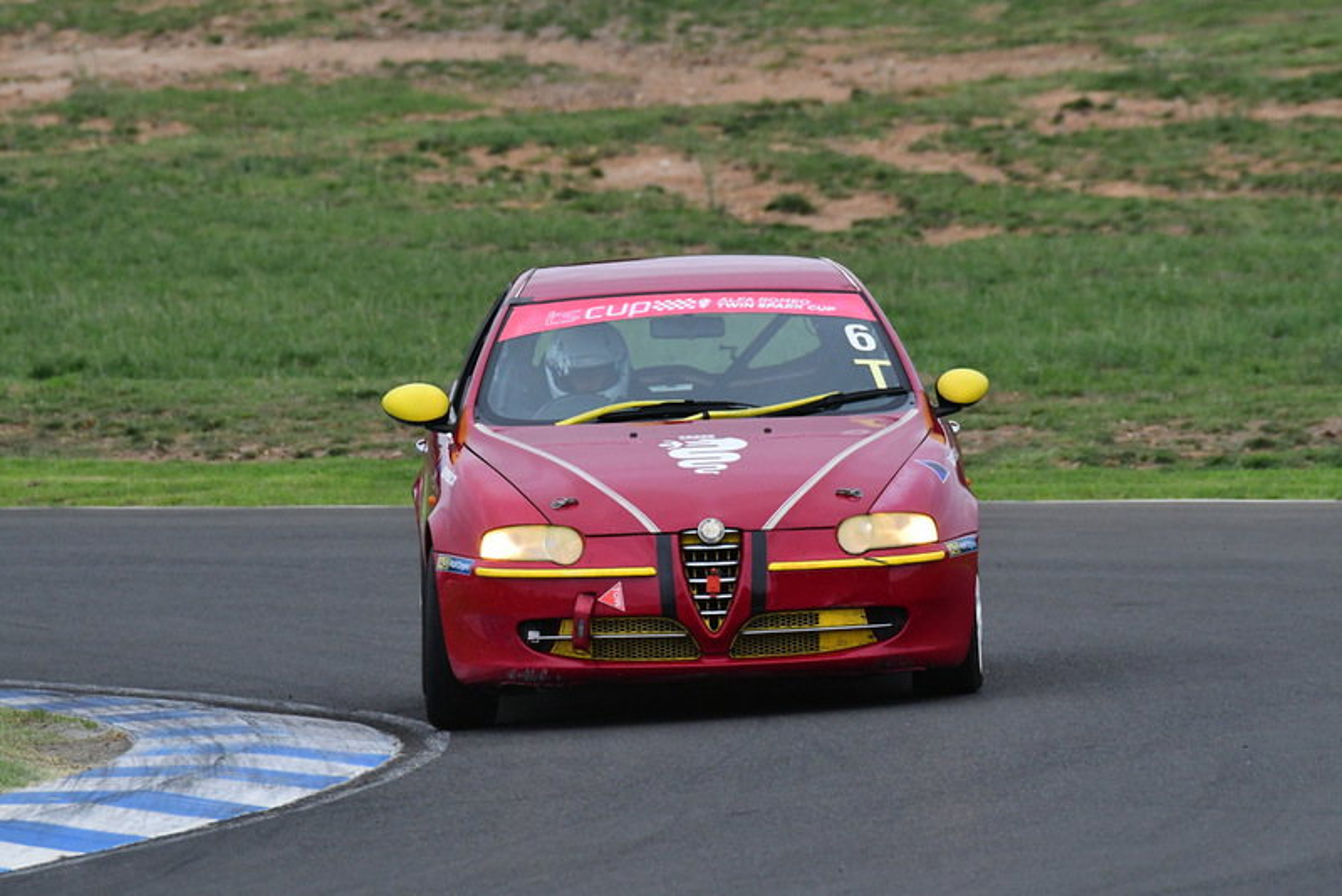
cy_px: 448
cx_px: 671
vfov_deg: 2.0
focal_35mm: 675
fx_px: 25170
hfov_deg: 3.1
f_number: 10
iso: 2500
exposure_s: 1/640
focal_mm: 450
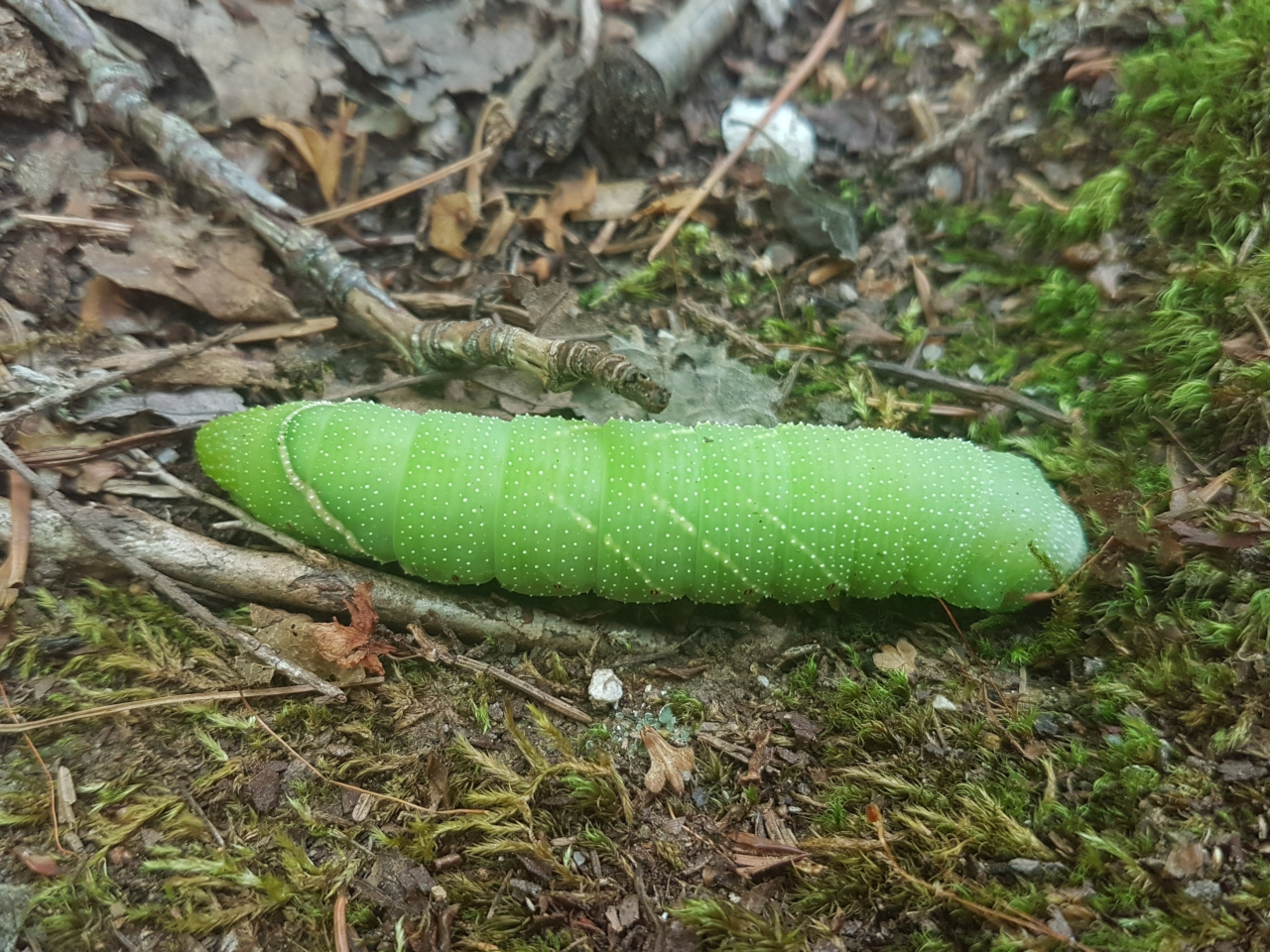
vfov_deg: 53.1
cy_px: 476
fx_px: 954
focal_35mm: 26
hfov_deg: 67.3
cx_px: 635
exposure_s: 1/50
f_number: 1.7
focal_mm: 4.2
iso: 80
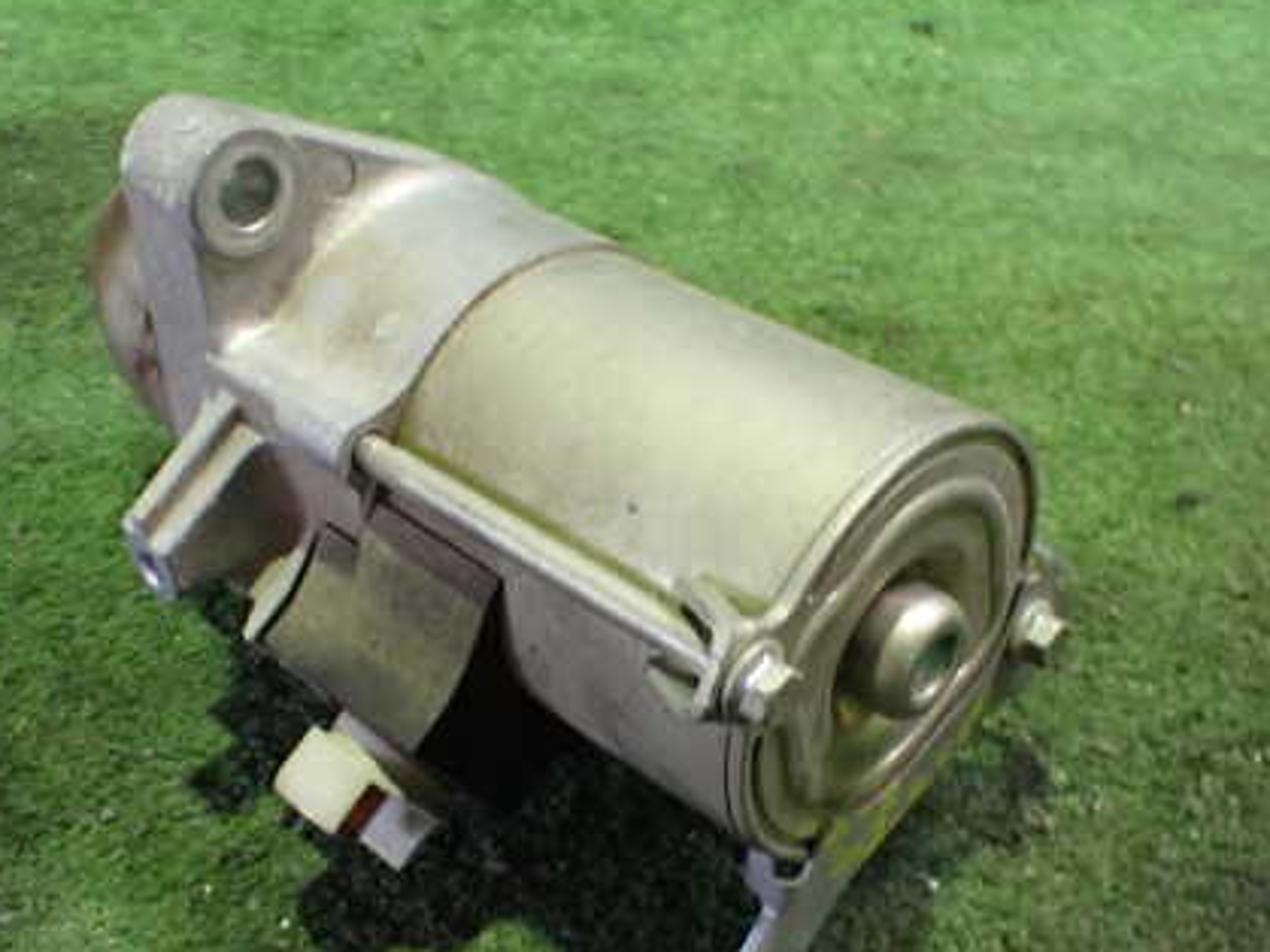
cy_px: 570
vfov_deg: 33.5
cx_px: 582
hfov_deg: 43.8
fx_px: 1577
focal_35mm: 43
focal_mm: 5.4
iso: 1000
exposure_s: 1/30
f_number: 2.3
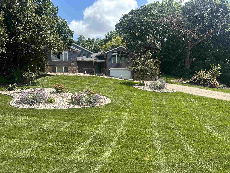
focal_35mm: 26
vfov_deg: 53.1
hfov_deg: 67.3
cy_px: 86
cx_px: 115
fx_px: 173
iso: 50
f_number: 1.6
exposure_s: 1/1667
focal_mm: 5.96
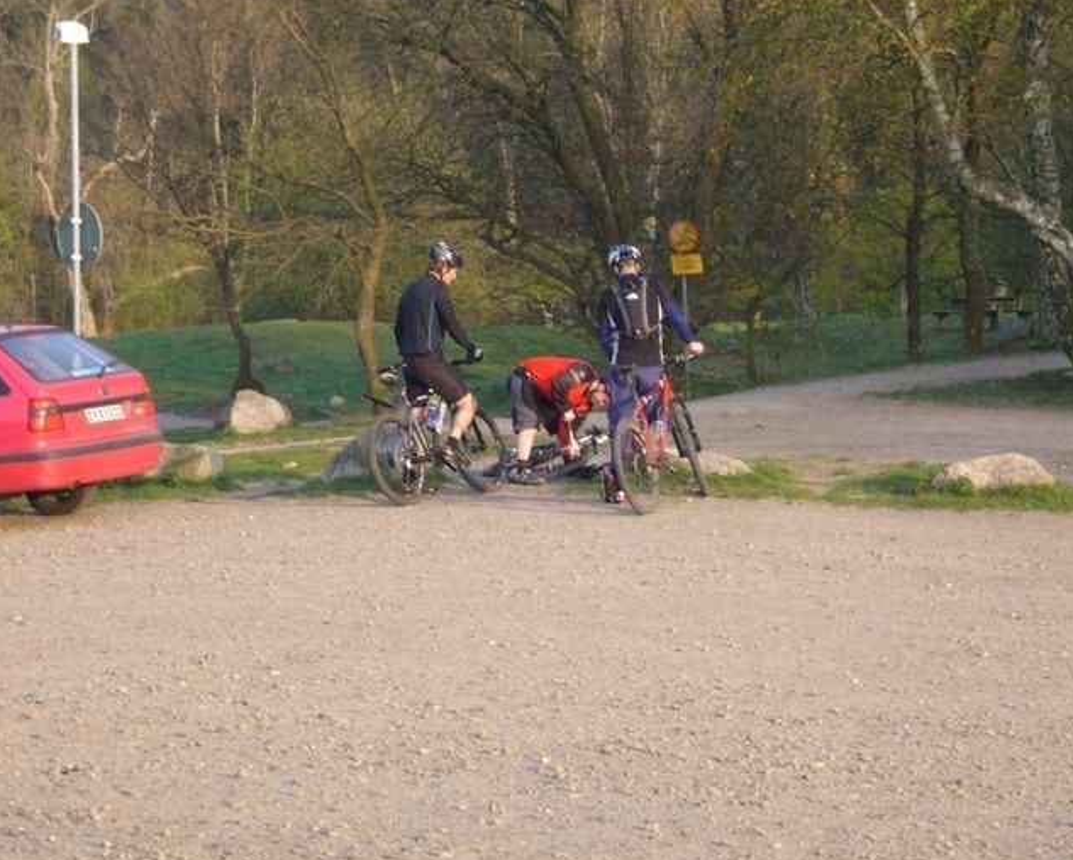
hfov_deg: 16.8
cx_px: 582
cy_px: 421
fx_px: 3622
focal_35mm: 114
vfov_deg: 13.5
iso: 80
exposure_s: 1/80
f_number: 5.6
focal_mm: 16.8
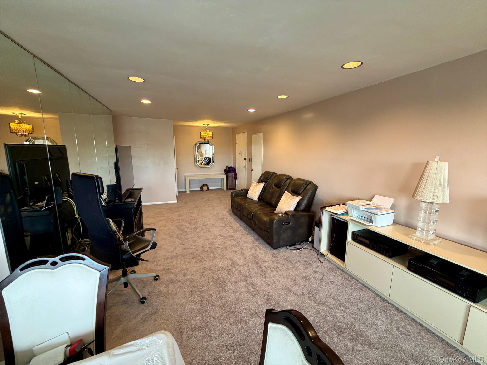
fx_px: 197
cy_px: 182
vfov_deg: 85.7
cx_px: 244
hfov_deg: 102.1
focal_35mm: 14
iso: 200
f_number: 2.2
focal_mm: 2.22
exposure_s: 1/60
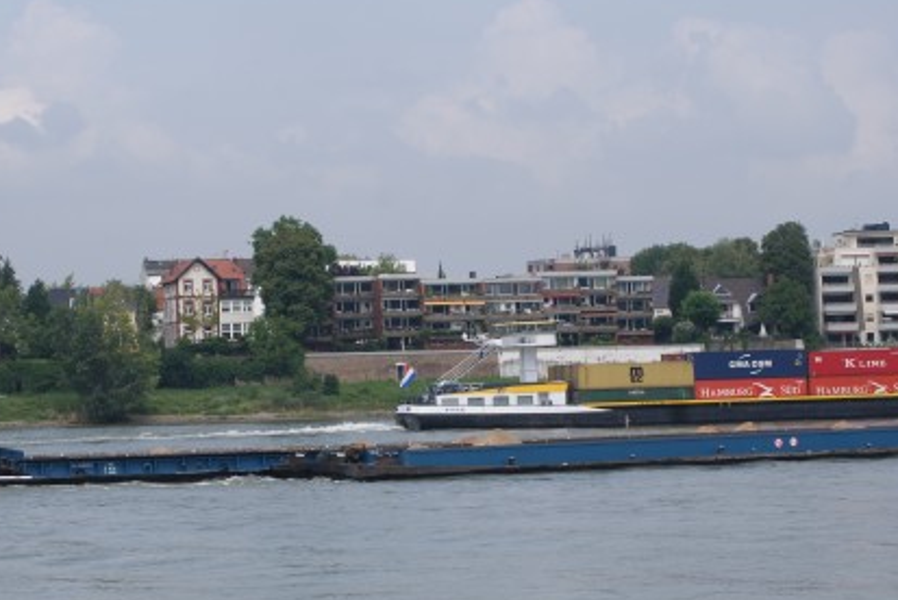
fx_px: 2988
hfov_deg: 17.1
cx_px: 409
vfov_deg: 11.5
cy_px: 405
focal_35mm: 120
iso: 100
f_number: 10
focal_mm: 55
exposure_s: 1/250
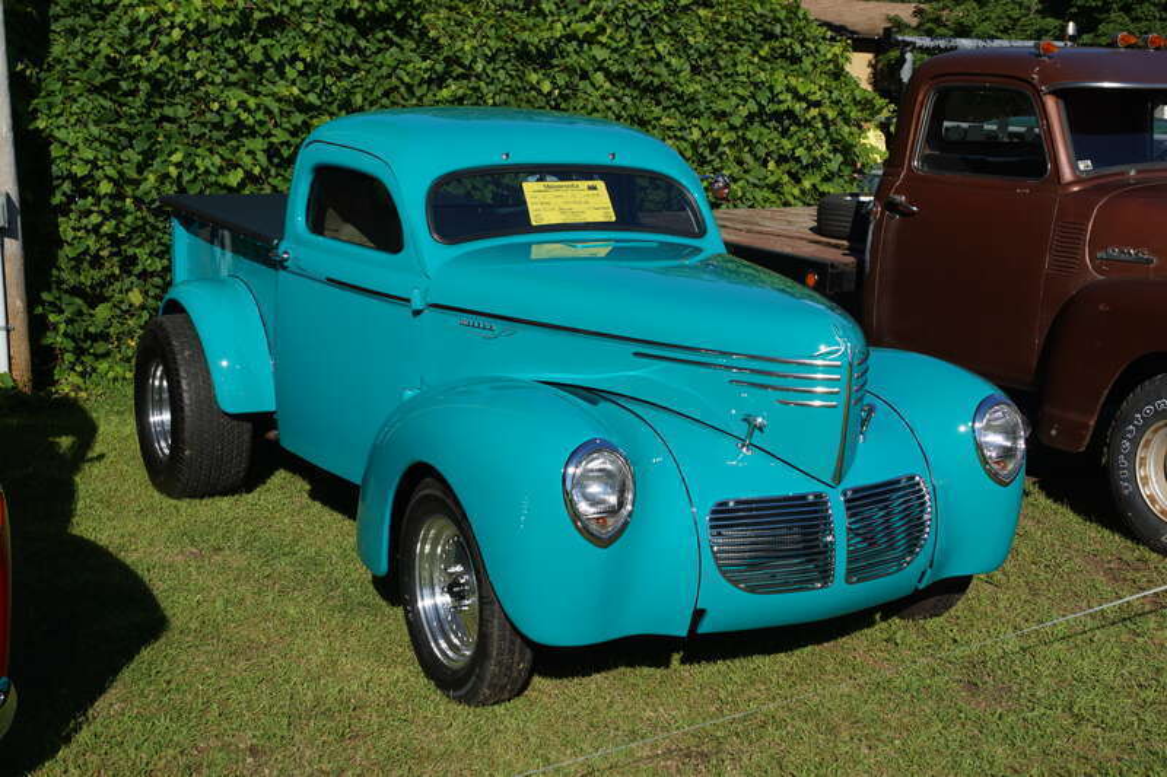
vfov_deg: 29.9
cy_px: 388
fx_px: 1458
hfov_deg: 43.6
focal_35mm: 45
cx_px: 584
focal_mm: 30
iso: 100
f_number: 8
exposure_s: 1/200
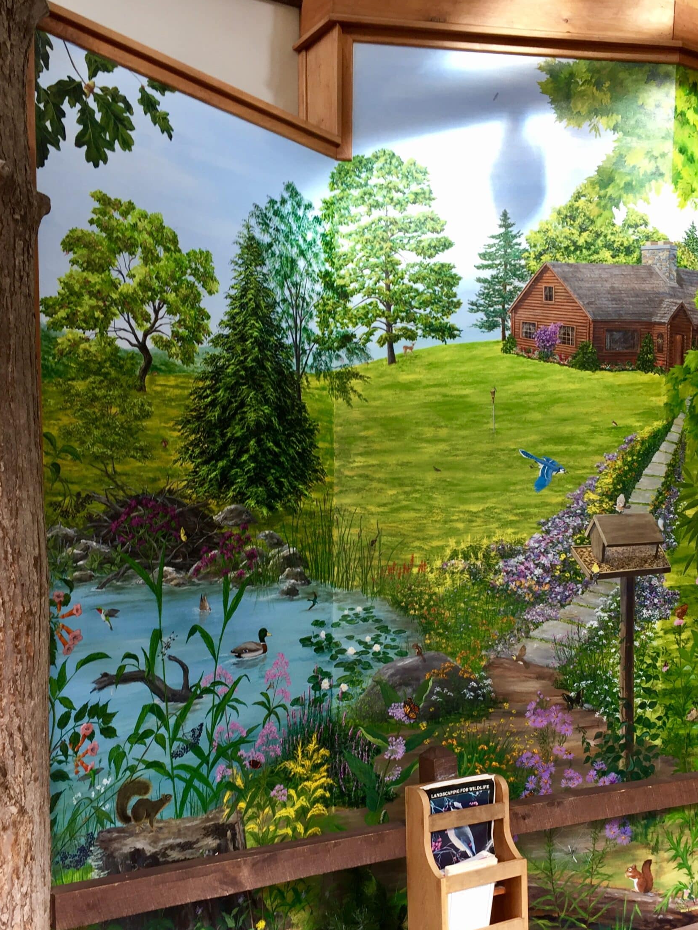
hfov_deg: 39.7
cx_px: 344
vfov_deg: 51.0
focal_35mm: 36
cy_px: 561
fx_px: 968
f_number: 2.2
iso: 40
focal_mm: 4.15
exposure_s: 1/60
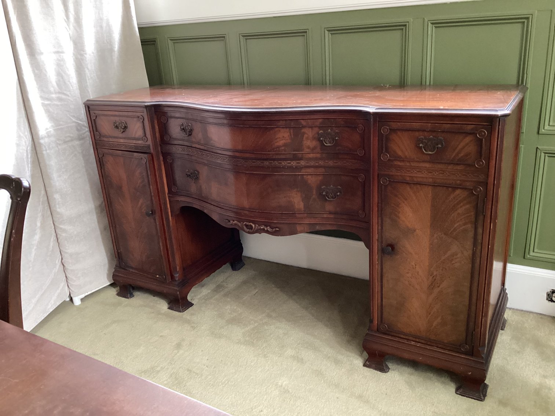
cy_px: 208
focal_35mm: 31
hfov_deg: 58.3
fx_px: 497
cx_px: 278
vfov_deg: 45.4
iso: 400
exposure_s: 1/30
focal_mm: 3.3
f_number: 2.4
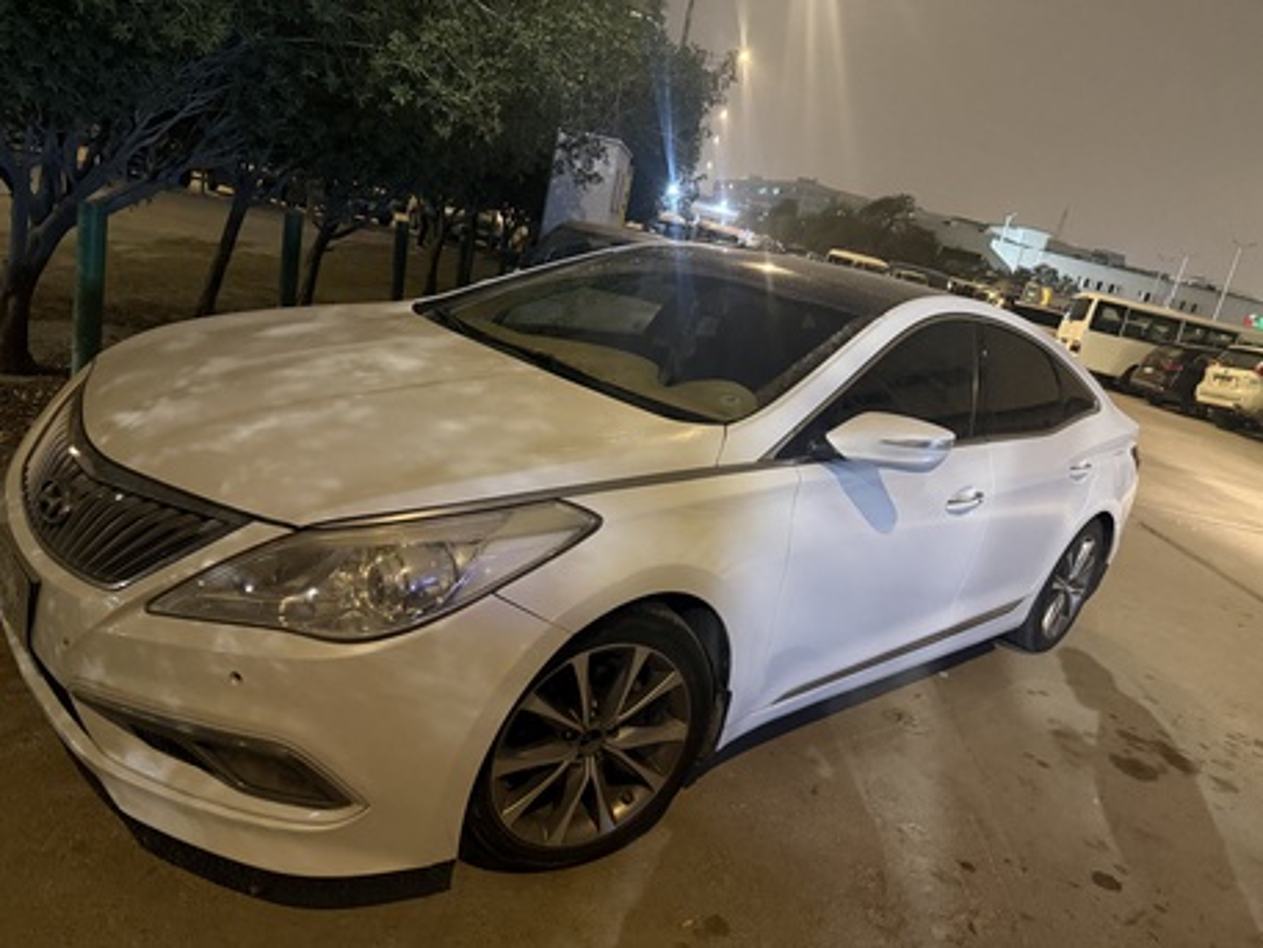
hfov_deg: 71.6
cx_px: 632
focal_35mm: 24
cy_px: 474
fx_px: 876
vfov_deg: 56.8
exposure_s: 1/30
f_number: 1.78
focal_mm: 6.76
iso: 1000
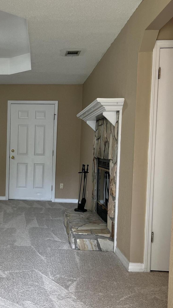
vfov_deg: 47.3
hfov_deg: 26.4
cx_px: 5
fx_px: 351
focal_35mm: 43
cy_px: 163
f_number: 1.5
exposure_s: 1/120
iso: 64
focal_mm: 5.7
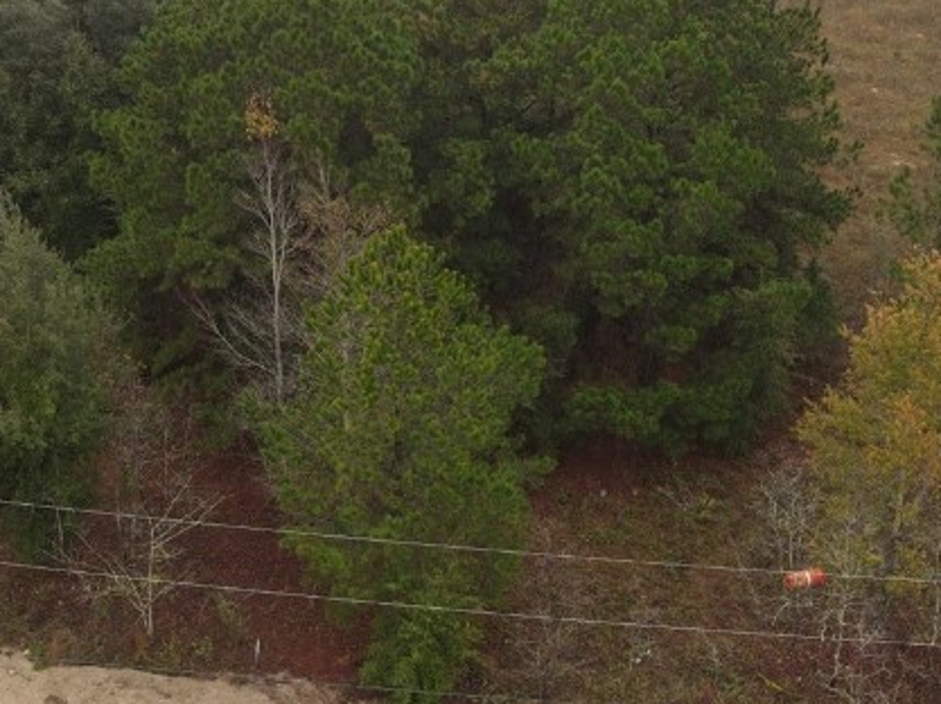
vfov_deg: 24.8
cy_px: 347
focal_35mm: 59
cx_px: 370
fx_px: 1602
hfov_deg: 32.6
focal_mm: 4.5
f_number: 2.8
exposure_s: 1/40
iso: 110
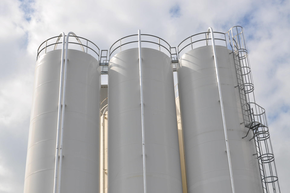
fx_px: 483
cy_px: 96
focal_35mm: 60
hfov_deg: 33.4
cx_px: 145
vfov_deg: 22.6
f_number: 10
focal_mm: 40
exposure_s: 1/400
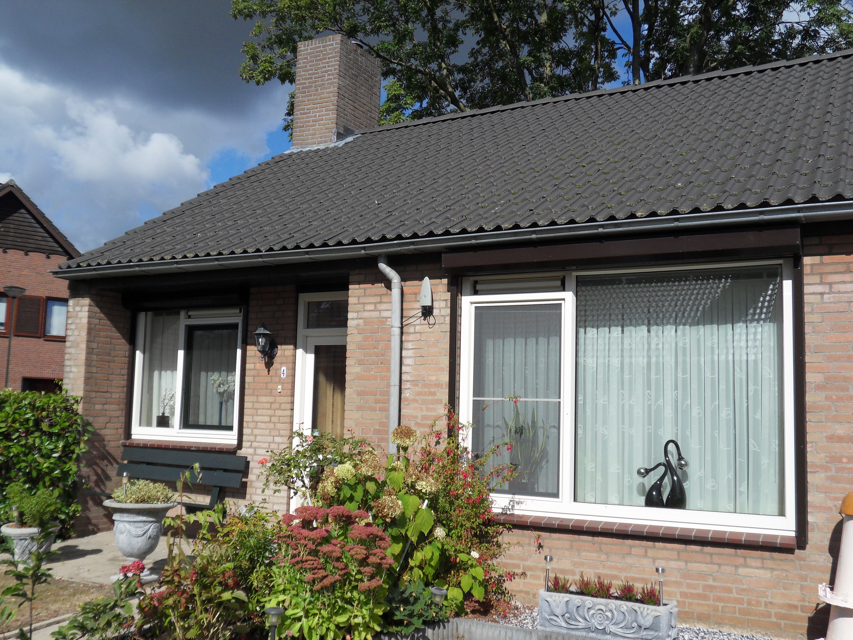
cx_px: 426
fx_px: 887
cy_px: 320
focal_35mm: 36
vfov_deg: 39.7
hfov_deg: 51.4
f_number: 8.7
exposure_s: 1/250
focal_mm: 6.3
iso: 80
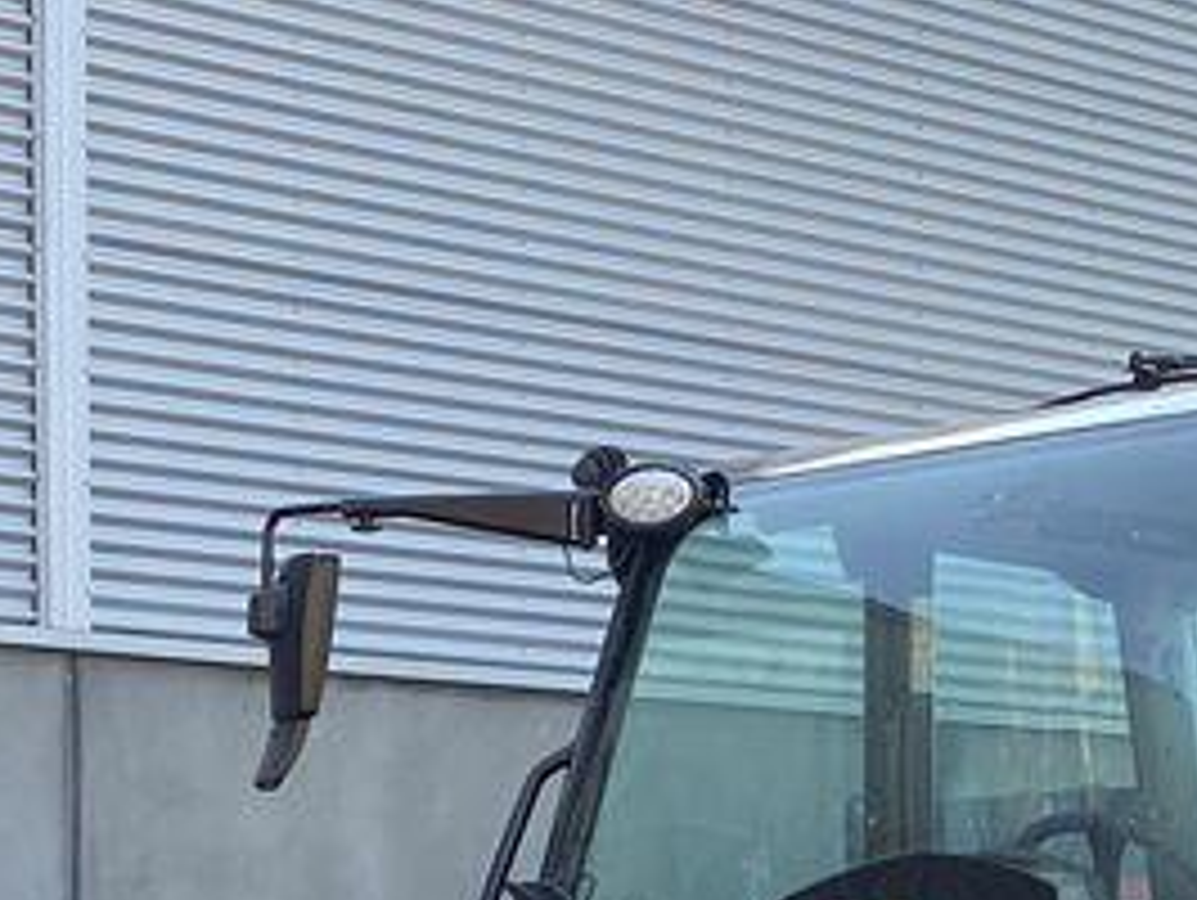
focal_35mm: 125
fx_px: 4326
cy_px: 1503
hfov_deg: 15.3
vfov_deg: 11.2
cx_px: -194
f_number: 1.8
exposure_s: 1/417
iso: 32
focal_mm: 4.25
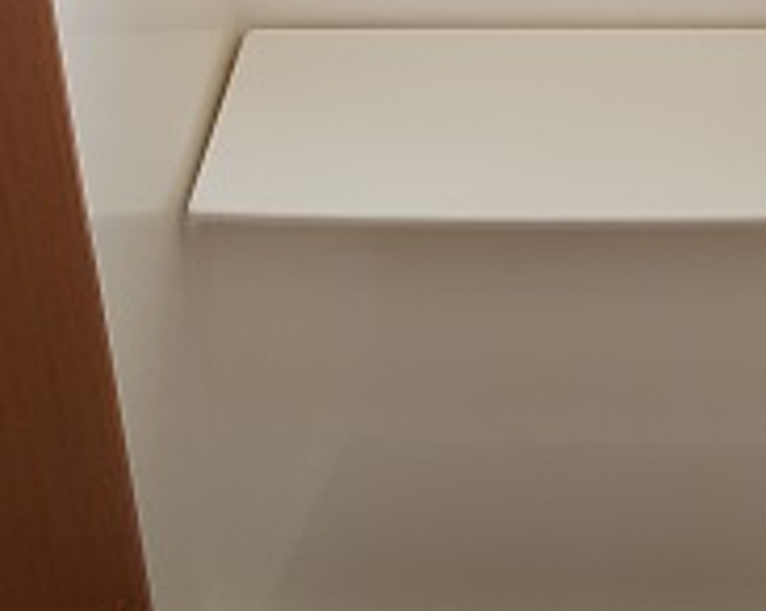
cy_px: -366
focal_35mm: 74
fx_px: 1676
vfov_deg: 17.9
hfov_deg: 25.3
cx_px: 603
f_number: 1.7
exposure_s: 1/30
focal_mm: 4.2
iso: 200
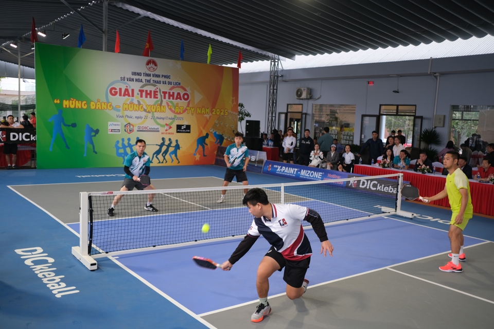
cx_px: 247
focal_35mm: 35
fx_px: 480
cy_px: 164
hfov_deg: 54.4
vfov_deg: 37.9
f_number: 2.2
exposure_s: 1/90
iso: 160
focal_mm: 23
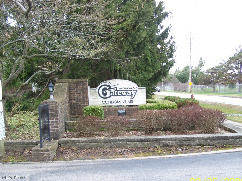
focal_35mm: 38
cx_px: 121
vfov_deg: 37.7
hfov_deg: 49.0
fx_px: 266
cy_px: 90
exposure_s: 1/60
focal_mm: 6.3
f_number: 2.8
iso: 80
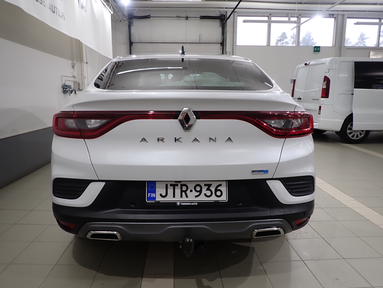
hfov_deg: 69.4
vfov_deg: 54.9
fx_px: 277
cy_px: 144
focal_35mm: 25
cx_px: 192
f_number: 2
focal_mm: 4.5
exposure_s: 1/60
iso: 100
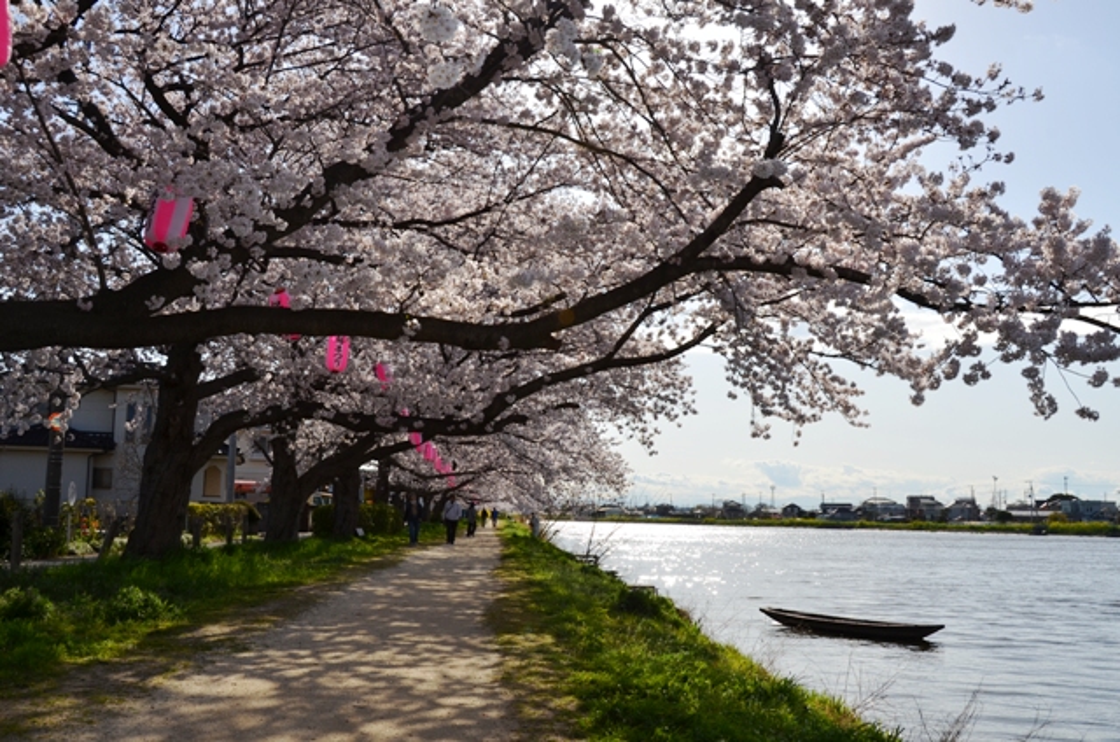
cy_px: 371
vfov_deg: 36.7
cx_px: 560
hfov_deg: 53.2
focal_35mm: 36
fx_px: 1118
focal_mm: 24
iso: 100
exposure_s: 1/250
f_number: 11
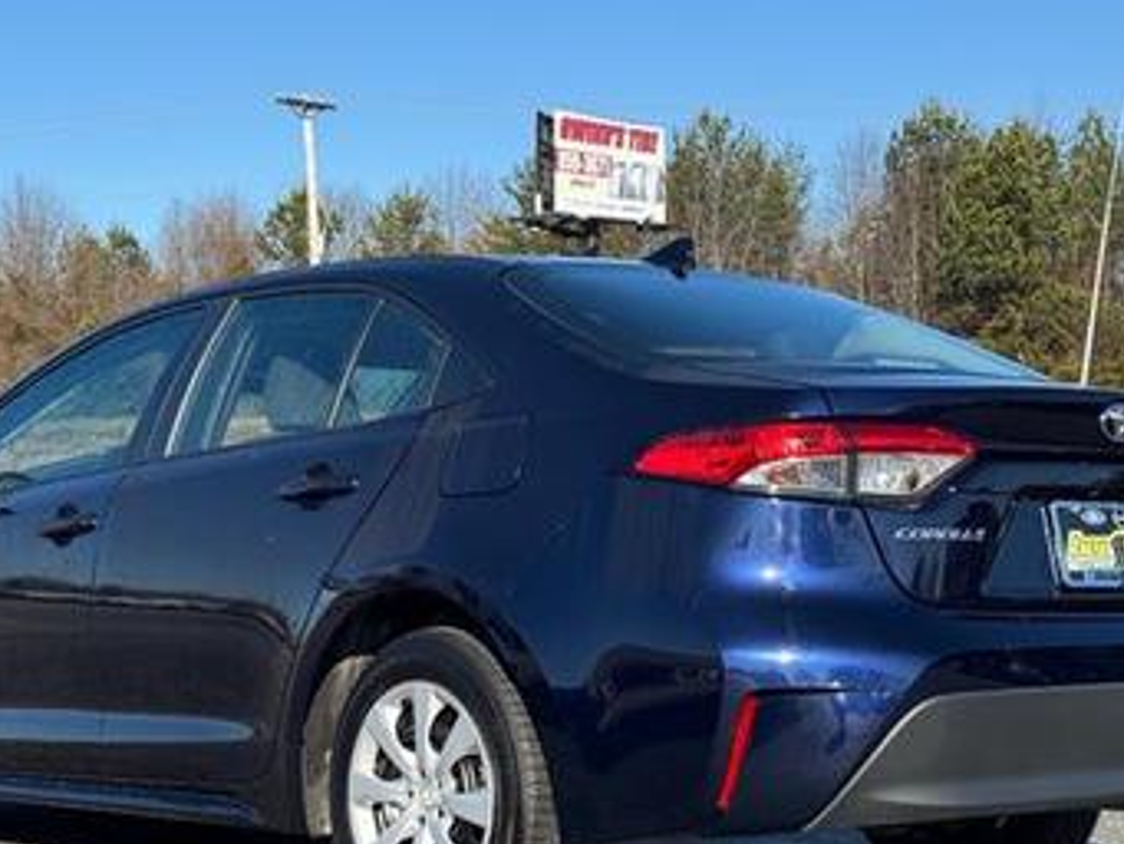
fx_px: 2306
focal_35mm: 71
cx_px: 504
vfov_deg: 20.7
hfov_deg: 27.4
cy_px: 554
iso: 64
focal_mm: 6.76
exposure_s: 1/2611
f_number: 1.78
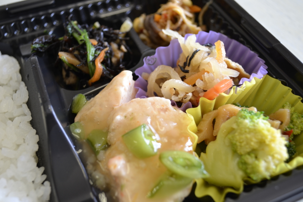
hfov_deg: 49.6
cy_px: 101
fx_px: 328
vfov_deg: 34.2
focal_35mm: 39
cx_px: 152
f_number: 4.2
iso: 400
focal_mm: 26
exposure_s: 1/60
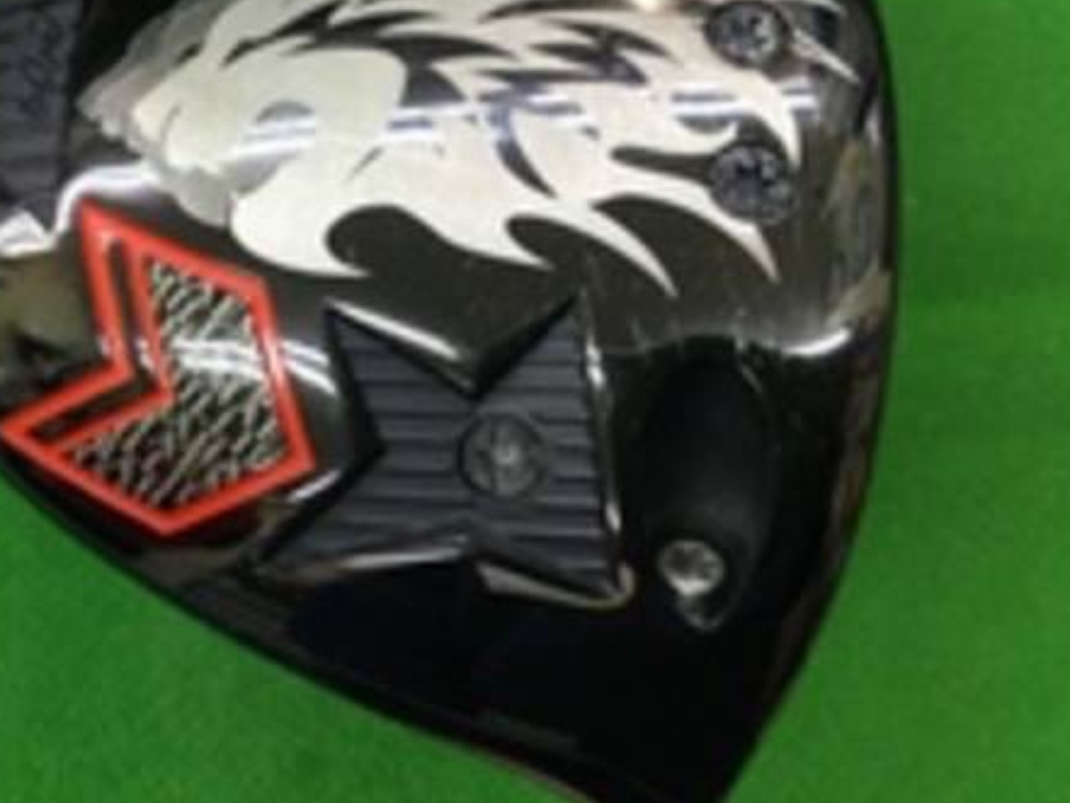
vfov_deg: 32.1
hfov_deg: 41.2
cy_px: 315
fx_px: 1391
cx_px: 315
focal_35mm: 45
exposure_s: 1/30
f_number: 2.4
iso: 100
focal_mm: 3.3
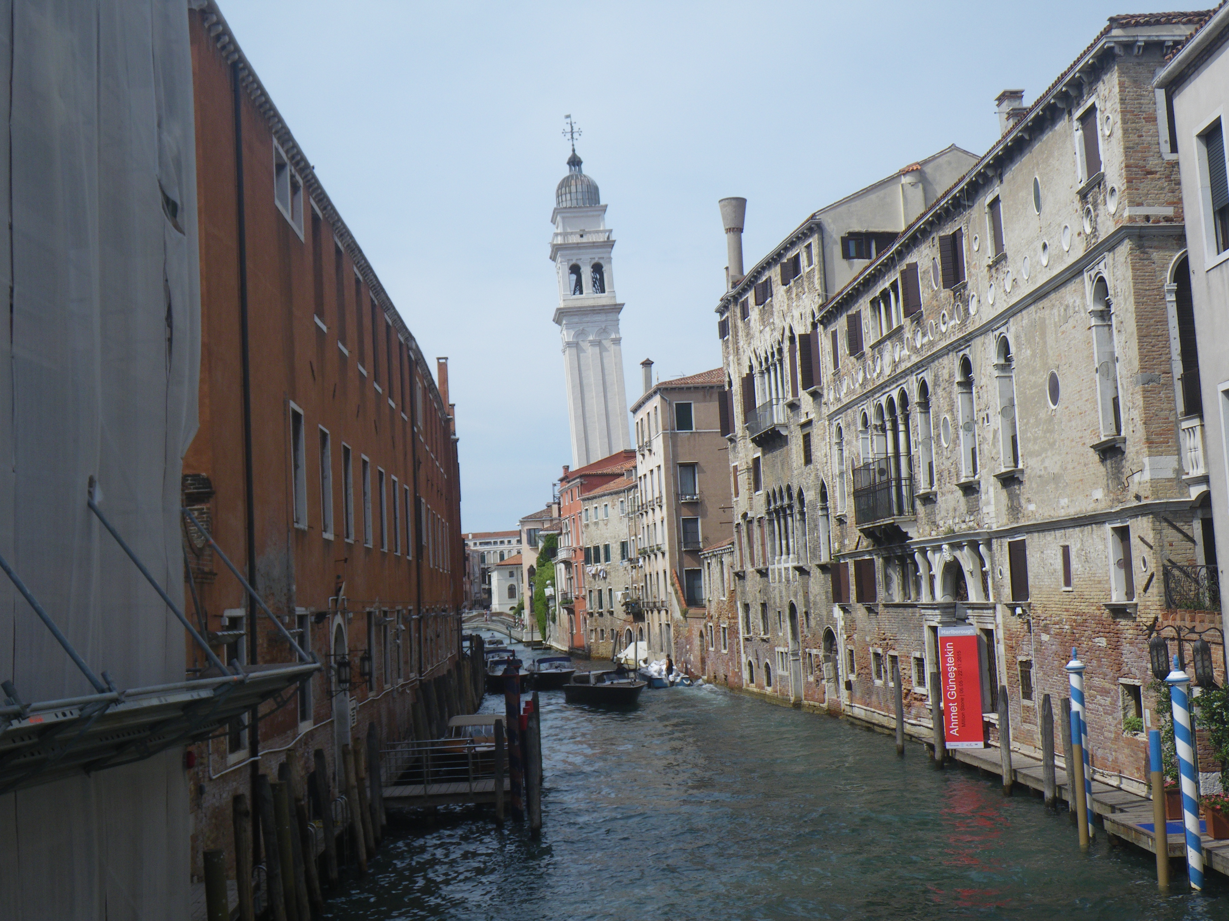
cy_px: 460
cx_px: 614
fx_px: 1491
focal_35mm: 42
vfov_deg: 34.3
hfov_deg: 44.8
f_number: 5
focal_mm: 7.5
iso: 50
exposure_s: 1/320
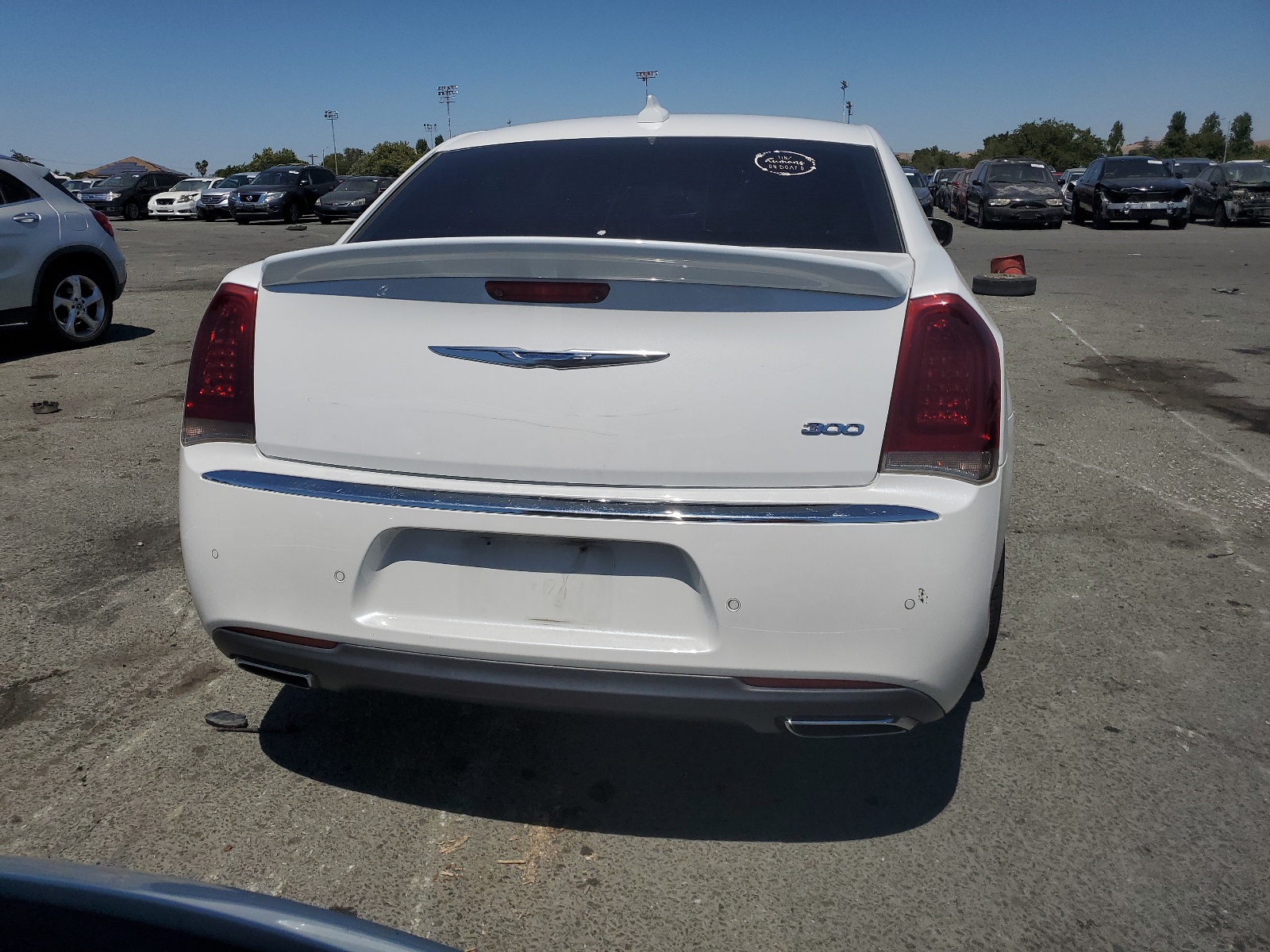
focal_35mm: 26
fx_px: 954
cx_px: 635
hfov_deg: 67.3
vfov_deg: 53.1
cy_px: 476
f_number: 1.5
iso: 52
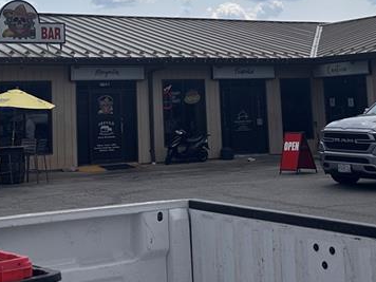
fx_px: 749
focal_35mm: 69
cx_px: 121
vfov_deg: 20.9
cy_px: 29
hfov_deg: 28.0
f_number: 1.78
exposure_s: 1/12048
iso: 80
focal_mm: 6.86
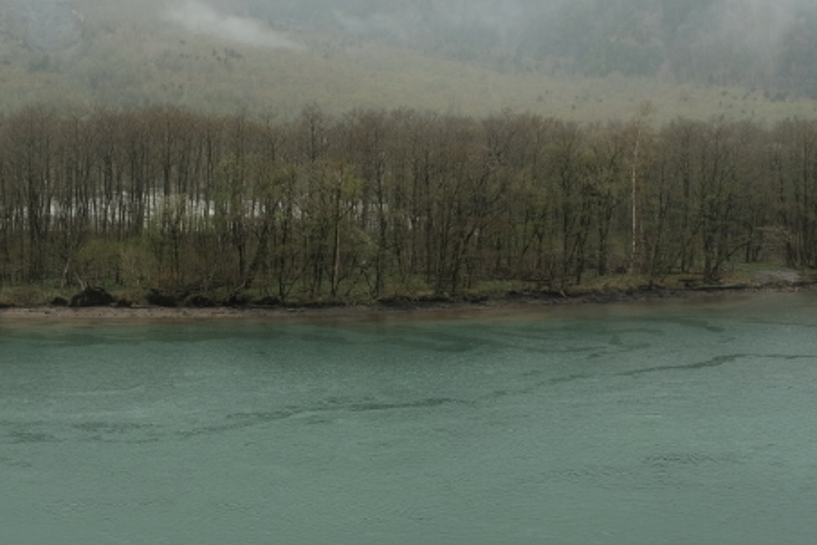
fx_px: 1203
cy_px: 212
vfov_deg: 25.5
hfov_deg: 37.4
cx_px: 339
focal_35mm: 53
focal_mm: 20
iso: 200
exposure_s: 1/40
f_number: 7.1
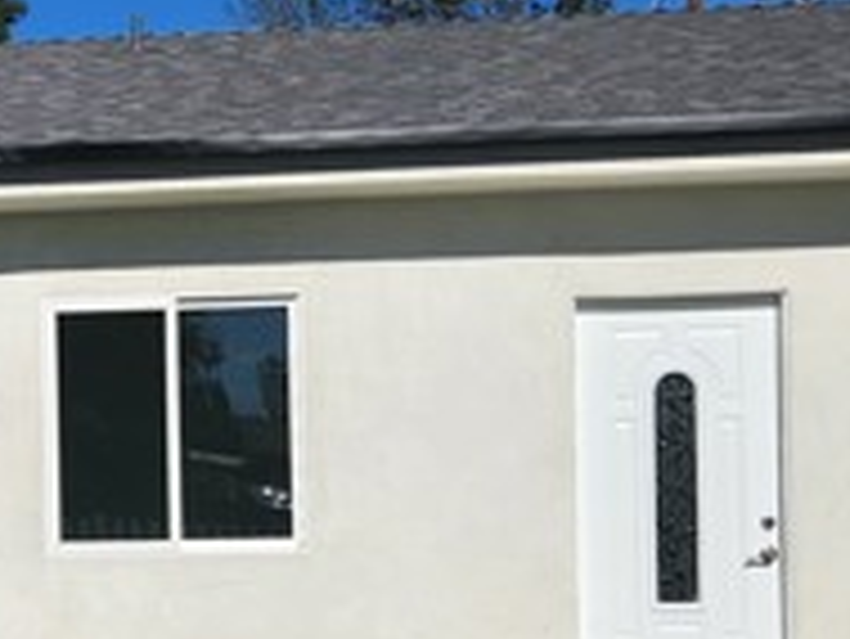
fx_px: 1917
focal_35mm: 78
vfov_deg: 18.7
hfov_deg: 24.1
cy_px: 518
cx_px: 40
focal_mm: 5.4
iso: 20
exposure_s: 1/5214
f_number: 1.8
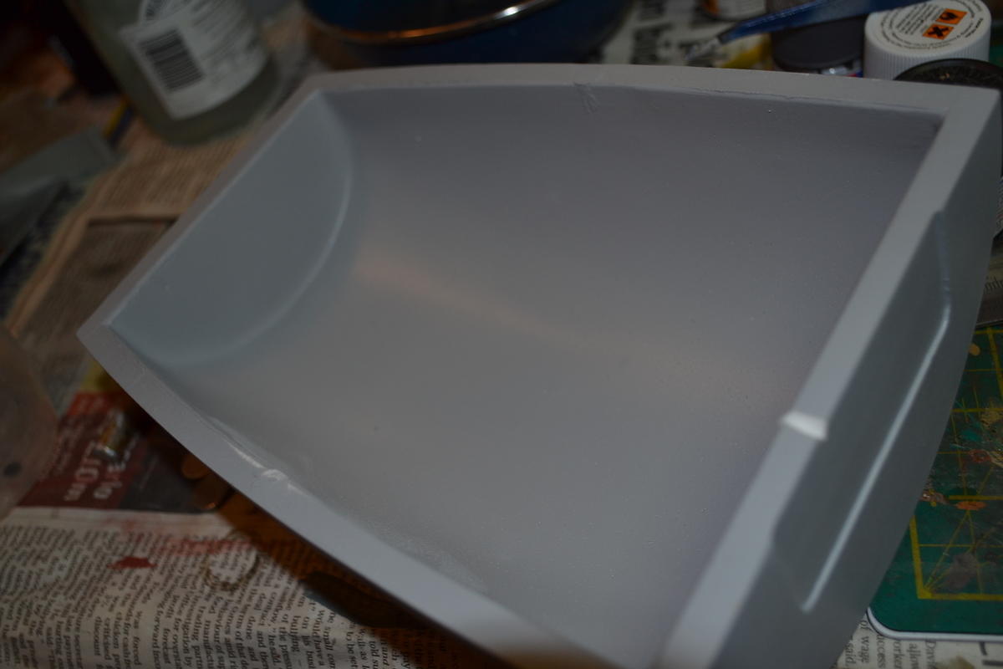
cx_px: 502
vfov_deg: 36.9
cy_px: 334
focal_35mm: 36
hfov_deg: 53.1
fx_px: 1003
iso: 140
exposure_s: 1/60
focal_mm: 24
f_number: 4
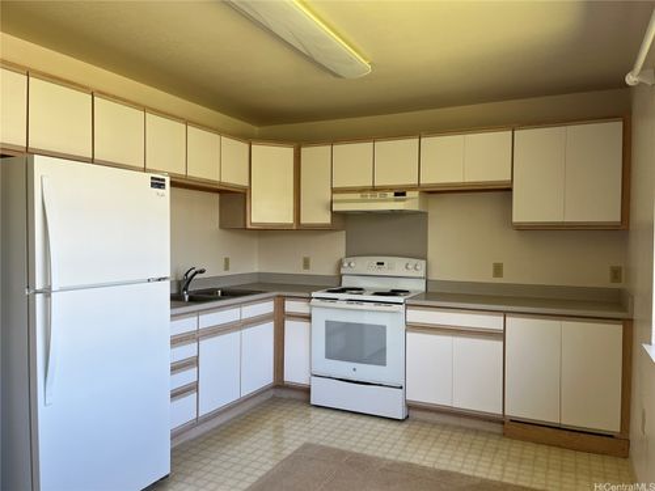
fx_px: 492
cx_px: 328
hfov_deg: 67.3
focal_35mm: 26
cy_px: 246
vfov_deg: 53.1
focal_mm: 5.1
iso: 40
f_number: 1.6
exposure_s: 1/122
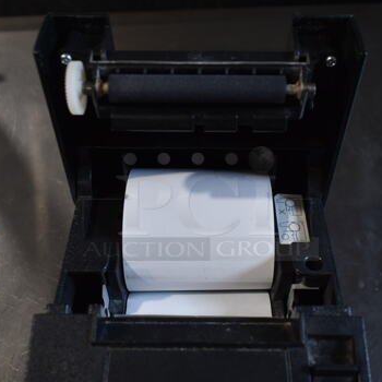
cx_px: 198
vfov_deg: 41.8
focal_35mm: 40
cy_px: 203
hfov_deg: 41.9
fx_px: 499
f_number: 3.5
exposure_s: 1/30
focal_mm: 18
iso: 140
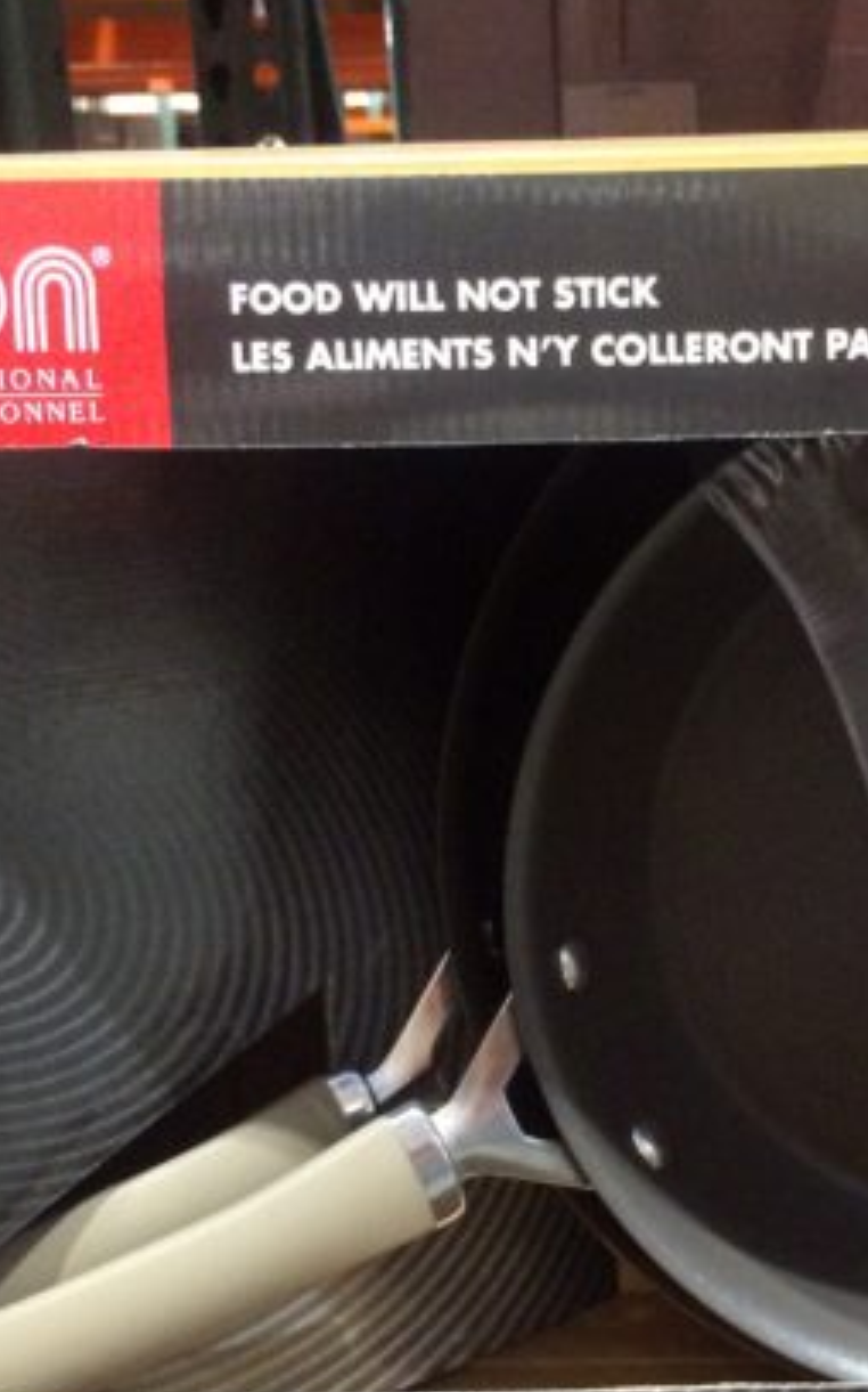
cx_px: 738
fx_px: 2198
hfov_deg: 21.9
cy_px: 835
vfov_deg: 35.0
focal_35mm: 58
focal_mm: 4.15
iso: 320
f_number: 2.2
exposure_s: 1/25
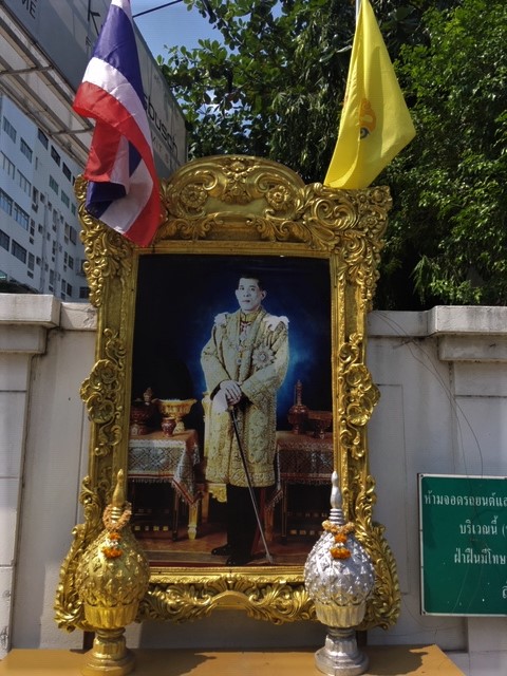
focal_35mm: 29
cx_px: 254
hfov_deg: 48.2
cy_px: 338
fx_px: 566
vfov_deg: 61.7
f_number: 2.2
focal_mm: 4.15
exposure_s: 1/938
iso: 25
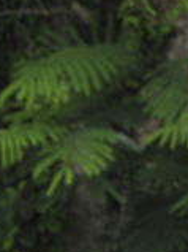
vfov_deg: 3.0
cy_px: 403
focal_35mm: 654
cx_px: -403
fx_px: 4742
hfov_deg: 2.2
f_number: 10
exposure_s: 1/250
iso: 400
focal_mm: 90
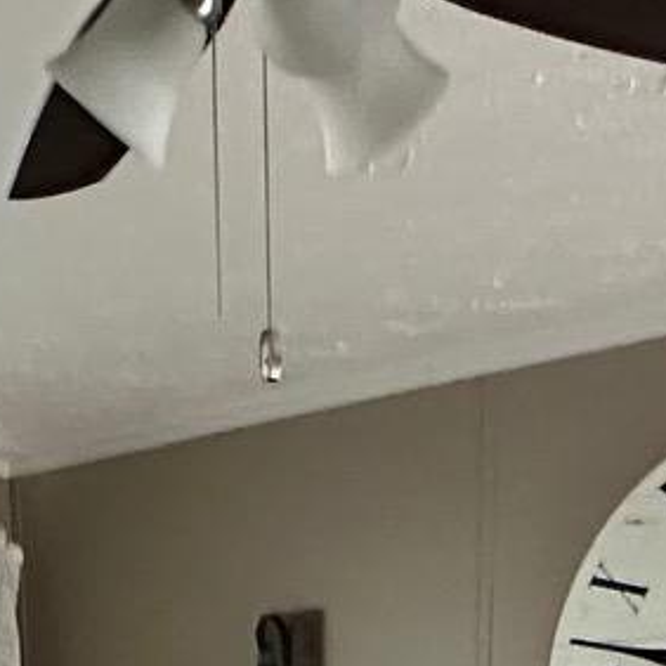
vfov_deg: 14.6
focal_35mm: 90
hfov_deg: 19.1
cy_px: 1467
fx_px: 1959
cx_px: 154
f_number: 2.2
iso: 800
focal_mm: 2.22
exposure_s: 1/60
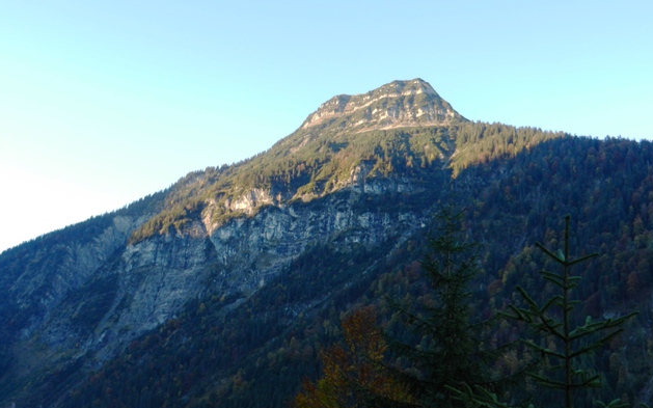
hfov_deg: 48.2
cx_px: 324
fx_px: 730
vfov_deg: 31.2
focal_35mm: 41
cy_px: 183
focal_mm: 6.9
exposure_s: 1/80
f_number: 4
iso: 160
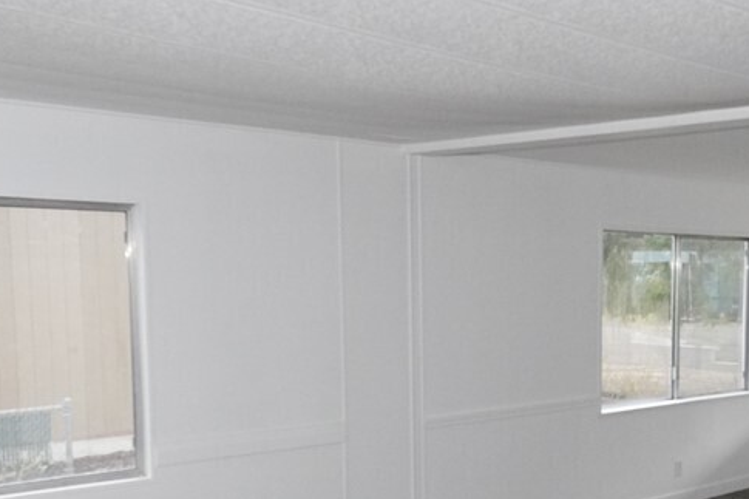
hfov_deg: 39.4
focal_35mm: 49
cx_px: 547
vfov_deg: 27.0
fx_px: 1019
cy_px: 390
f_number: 4
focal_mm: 14
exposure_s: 1/2000
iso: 3200
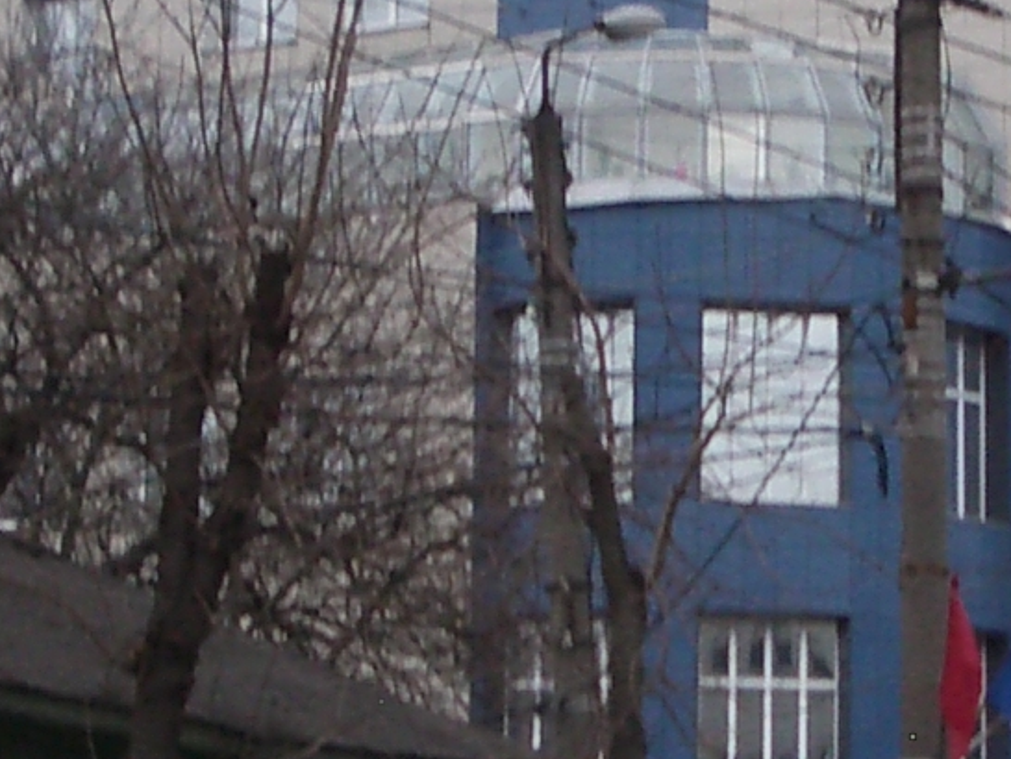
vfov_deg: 9.1
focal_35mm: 164
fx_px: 4792
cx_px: 674
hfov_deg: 12.0
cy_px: 400
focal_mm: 5.8
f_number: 2.6
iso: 100
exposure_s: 1/60
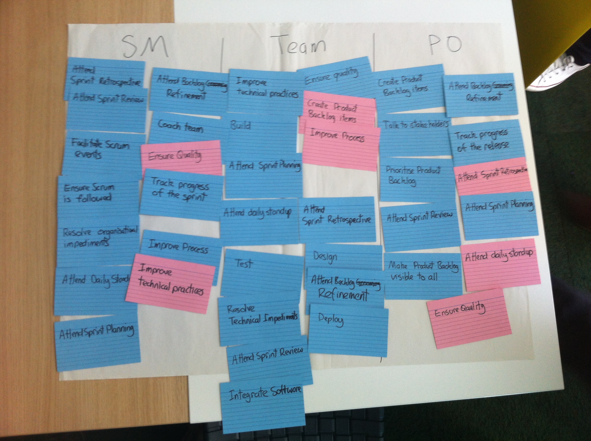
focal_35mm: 35
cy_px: 220
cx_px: 296
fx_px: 597
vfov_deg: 40.6
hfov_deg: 52.7
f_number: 2.8
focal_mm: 3.85
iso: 80
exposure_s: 1/15
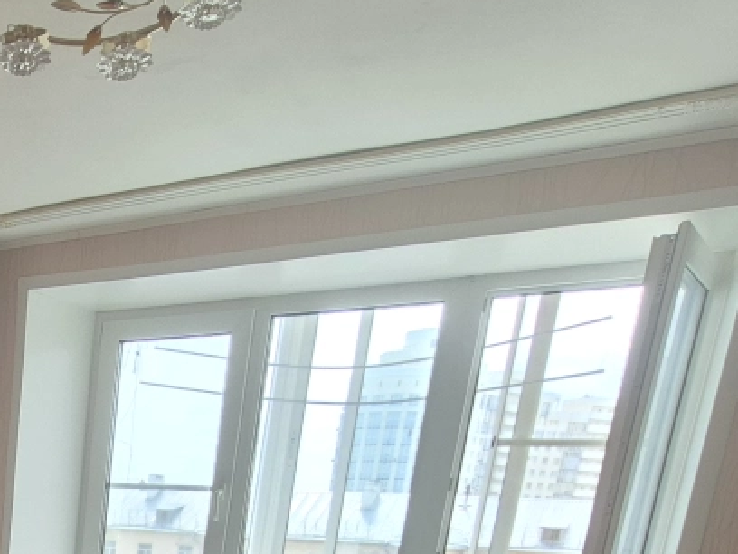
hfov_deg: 36.8
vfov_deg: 29.2
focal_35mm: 40
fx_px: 853
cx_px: -132
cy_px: 716
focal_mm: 1.74
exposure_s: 1/100
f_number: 2.2
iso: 64
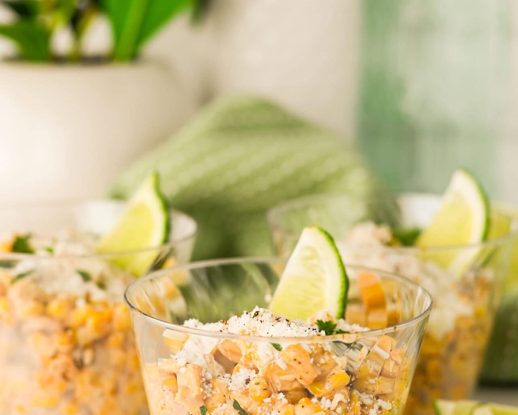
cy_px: 290
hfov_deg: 20.4
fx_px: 1441
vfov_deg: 16.3
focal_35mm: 94
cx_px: 286
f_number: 4.5
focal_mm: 50
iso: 160
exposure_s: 1/100
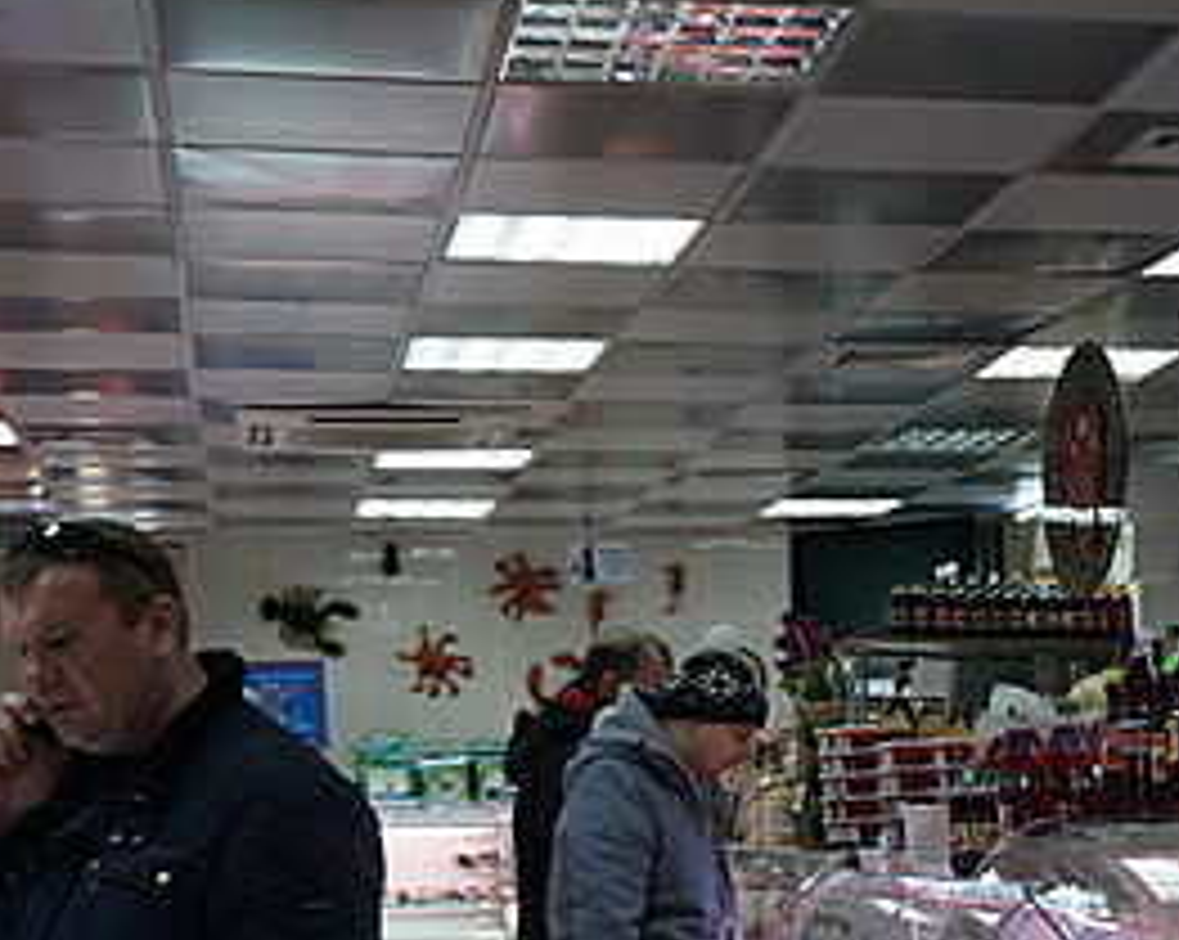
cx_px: 1107
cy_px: 895
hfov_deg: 23.4
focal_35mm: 79
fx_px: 2759
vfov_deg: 18.9
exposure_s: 1/60
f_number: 4
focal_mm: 23
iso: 250
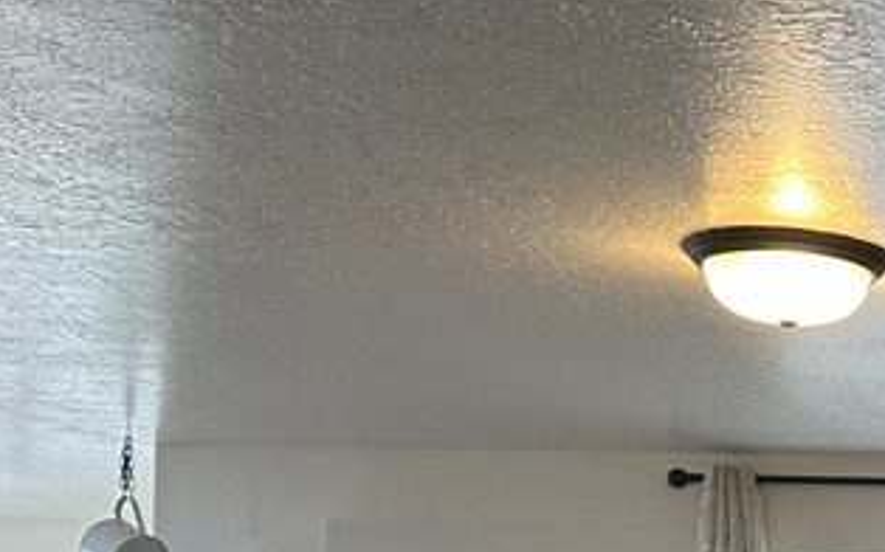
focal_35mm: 83
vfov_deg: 15.1
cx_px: 1344
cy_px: 698
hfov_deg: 21.0
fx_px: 2001
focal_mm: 6.86
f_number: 1.78
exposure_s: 1/120
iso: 160
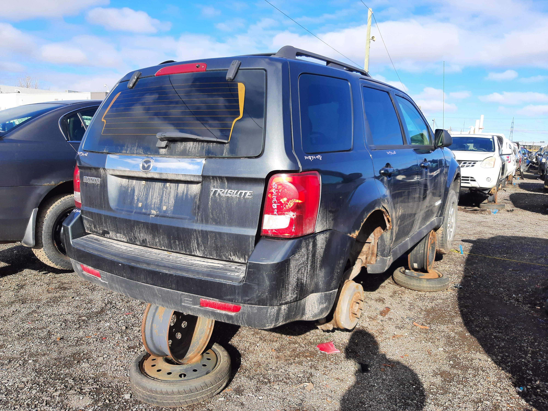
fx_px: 412
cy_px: 206
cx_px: 274
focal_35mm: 26
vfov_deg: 53.1
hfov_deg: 67.3
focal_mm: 3.92
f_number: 1.7
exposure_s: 1/898
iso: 40
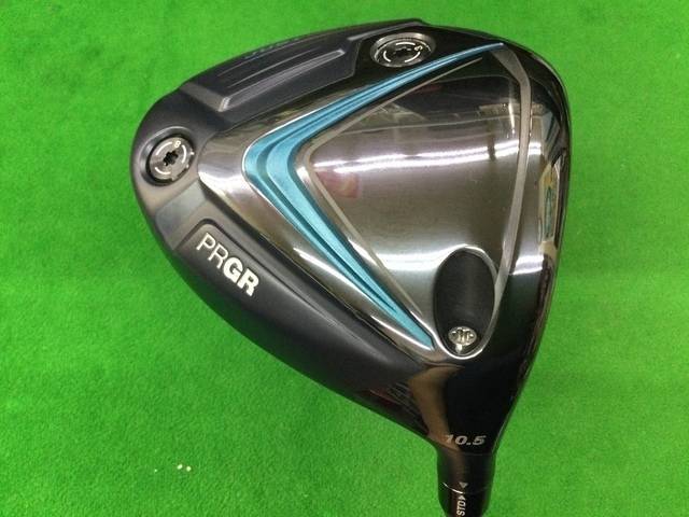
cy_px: 258
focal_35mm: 31
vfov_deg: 45.4
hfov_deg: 58.4
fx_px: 617
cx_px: 344
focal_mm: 3.3
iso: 160
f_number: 2.4
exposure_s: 1/30
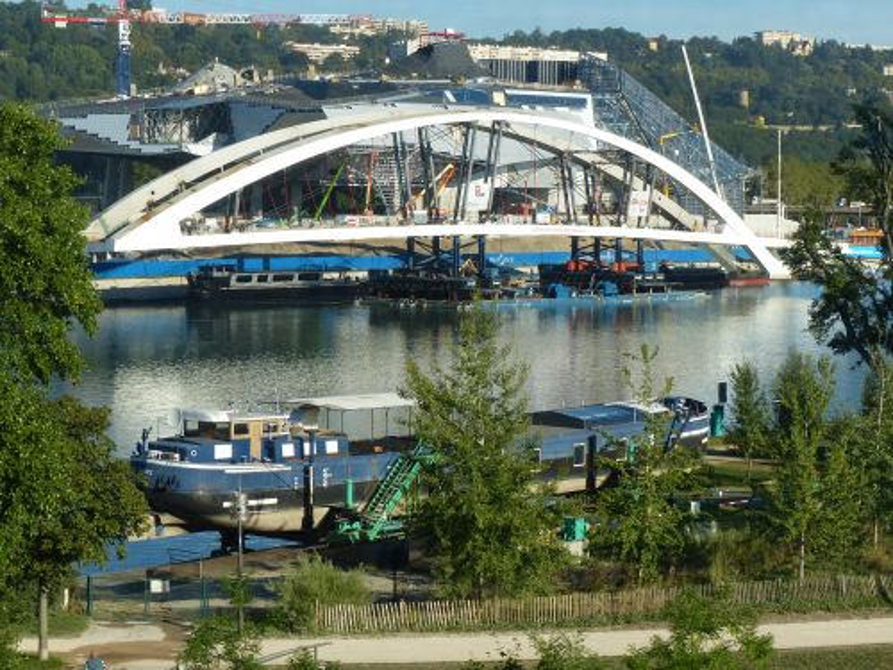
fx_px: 2348
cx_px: 446
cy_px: 335
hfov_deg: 21.5
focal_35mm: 91
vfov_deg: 16.2
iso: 100
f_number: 4
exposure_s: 1/640
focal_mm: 16.4
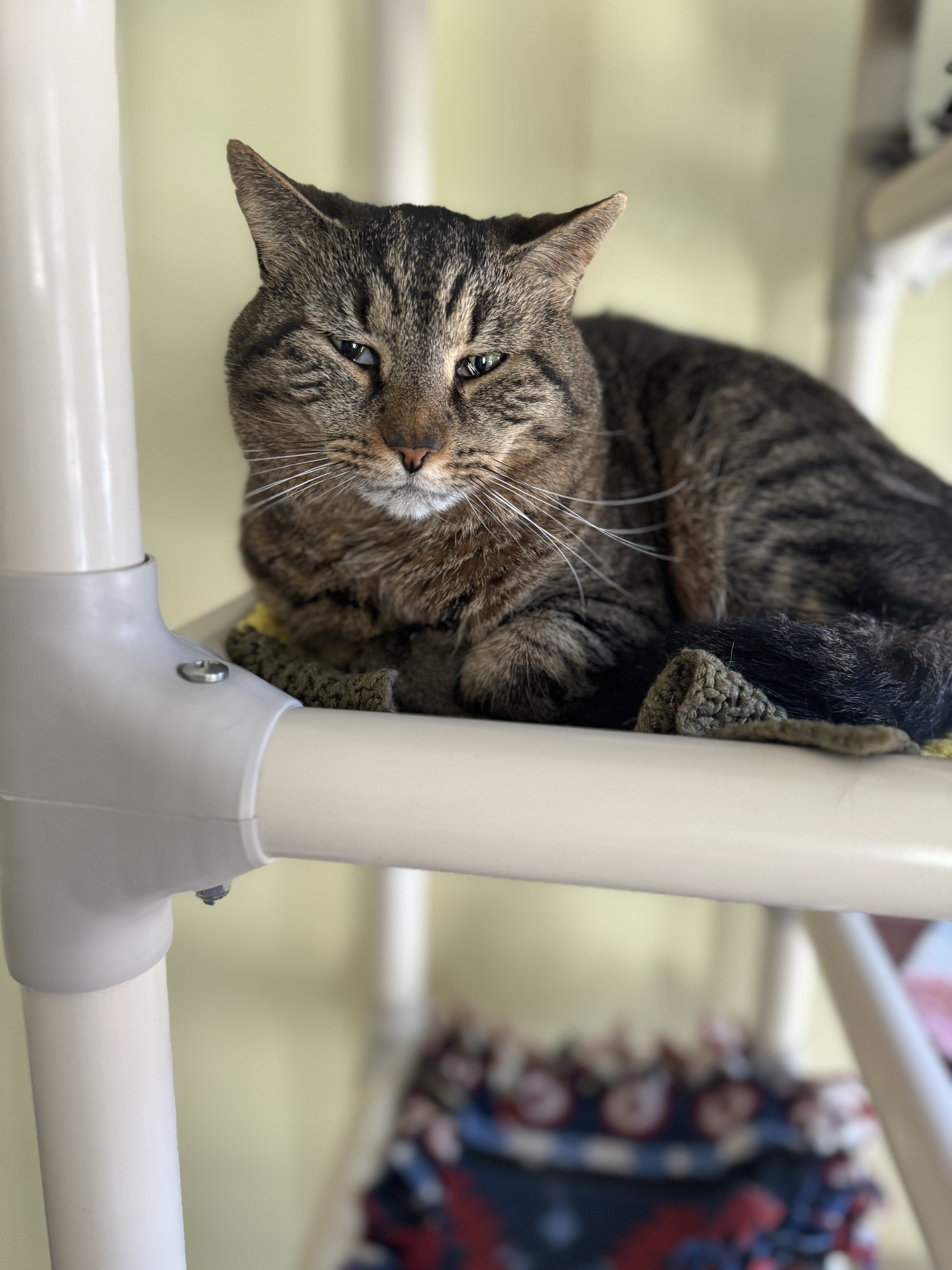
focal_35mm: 24
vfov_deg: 71.6
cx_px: 476
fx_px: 880
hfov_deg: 56.8
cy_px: 635
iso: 250
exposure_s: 1/60
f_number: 1.78
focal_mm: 6.76
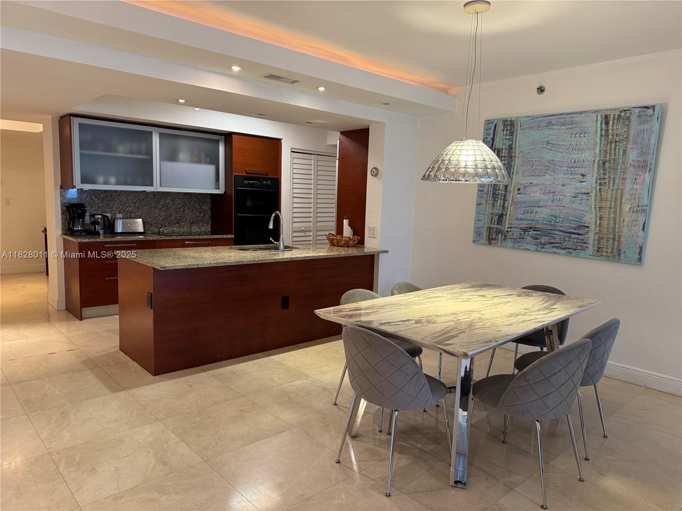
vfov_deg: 56.8
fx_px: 473
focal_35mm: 24
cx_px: 341
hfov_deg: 71.6
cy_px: 256
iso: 320
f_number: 1.78
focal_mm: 6.76
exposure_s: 1/60
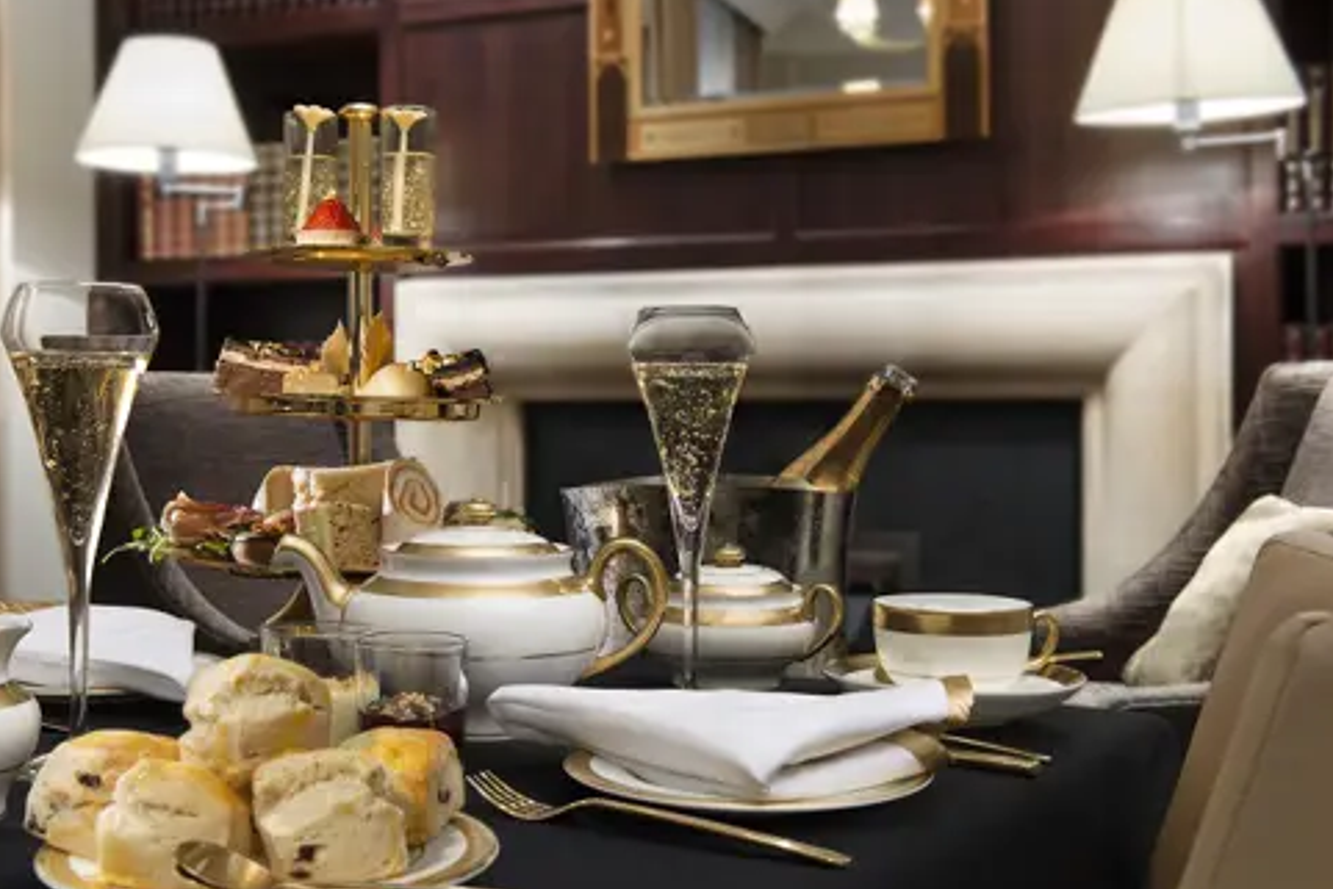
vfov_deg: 29.9
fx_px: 1667
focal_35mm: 45
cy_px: 432
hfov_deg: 43.4
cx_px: 551
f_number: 14
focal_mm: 38
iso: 50
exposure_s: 8
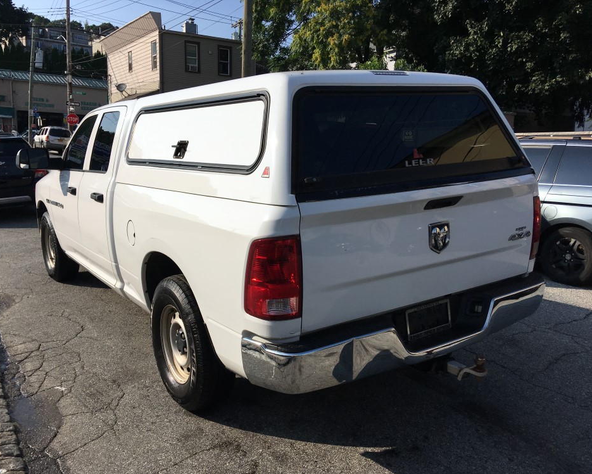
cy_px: 243
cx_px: 275
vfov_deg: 47.1
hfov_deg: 57.1
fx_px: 543
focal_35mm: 31
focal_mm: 4.15
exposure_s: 1/2198
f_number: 2.2
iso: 25
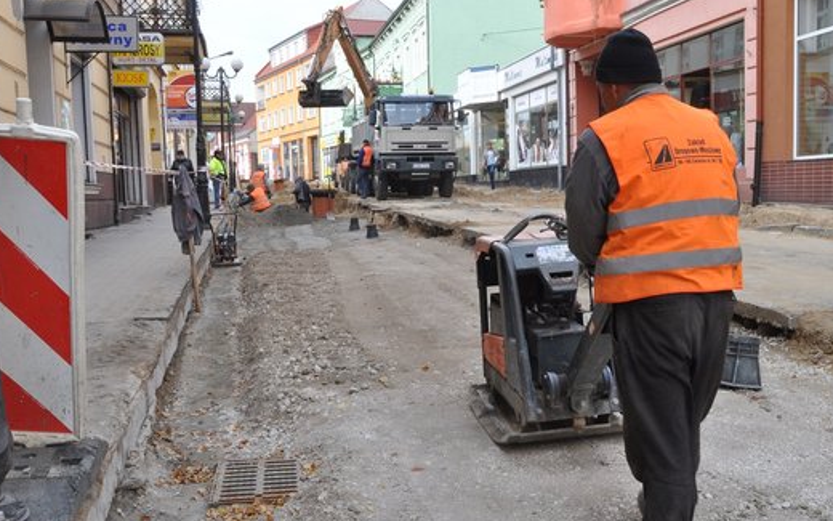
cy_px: 290
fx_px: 953
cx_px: 445
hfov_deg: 47.2
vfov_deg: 30.5
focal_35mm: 42
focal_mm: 22
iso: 500
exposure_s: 1/50
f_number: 22
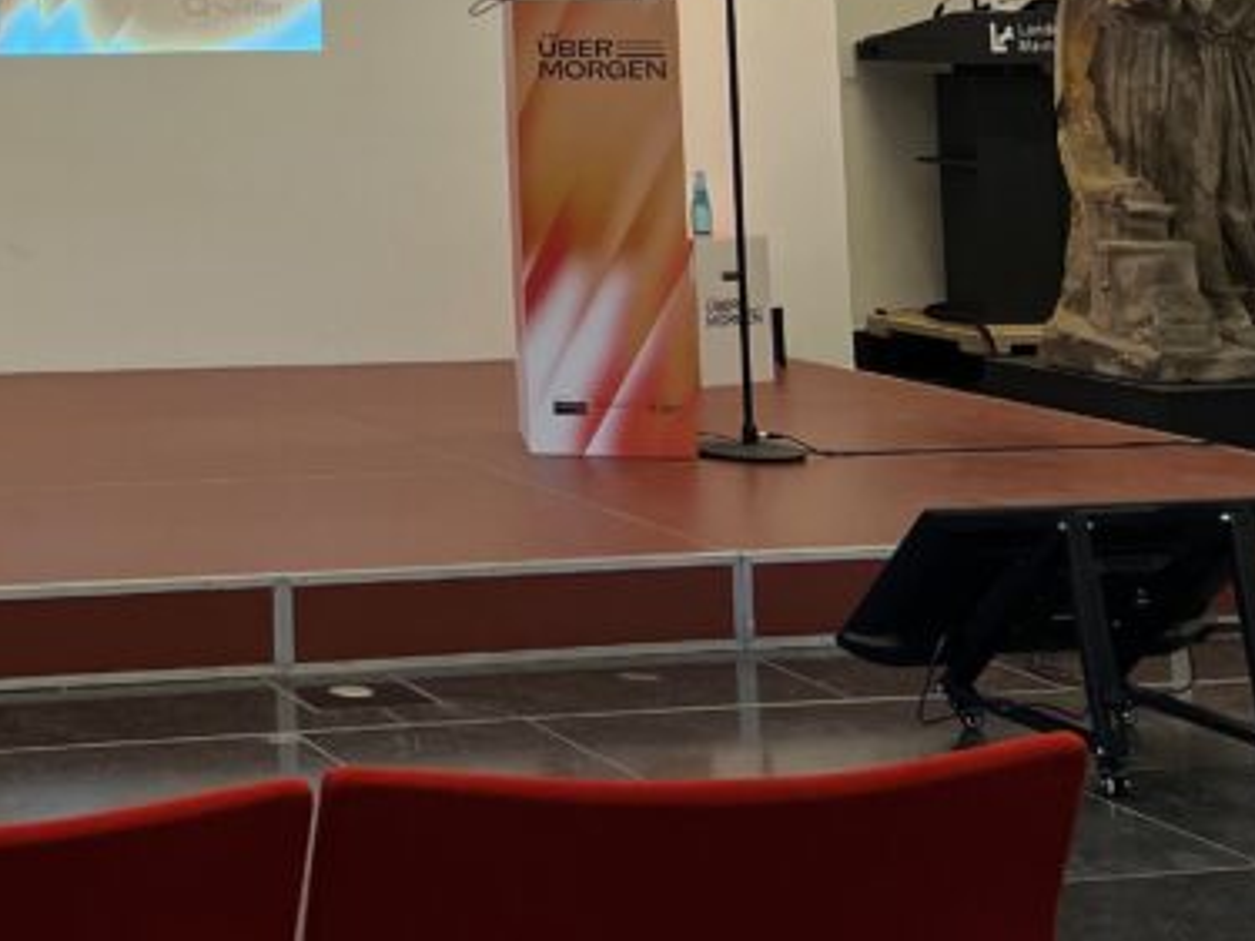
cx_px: -281
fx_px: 2573
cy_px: -211
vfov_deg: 19.4
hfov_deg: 24.6
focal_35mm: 71
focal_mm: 5.7
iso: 125
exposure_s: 1/120
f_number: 1.5
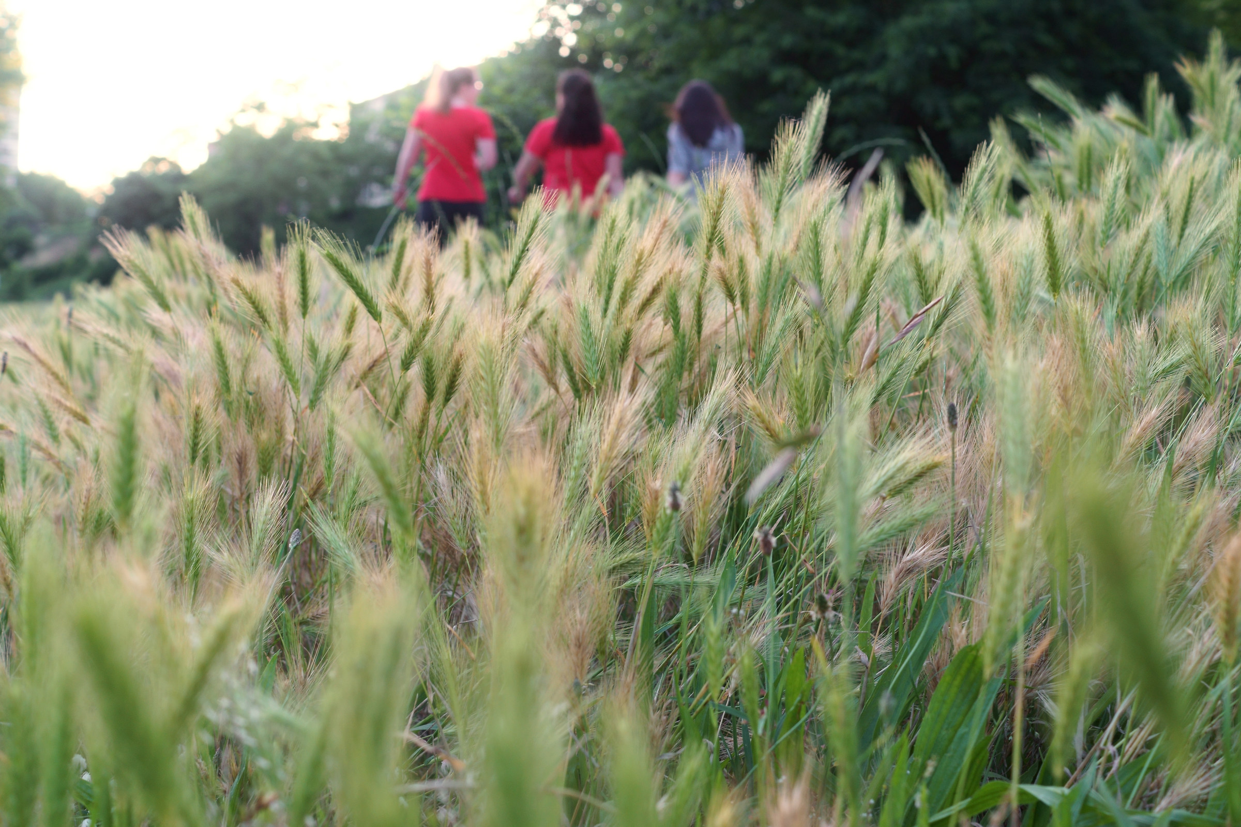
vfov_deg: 25.8
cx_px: 620
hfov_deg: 37.9
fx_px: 1810
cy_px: 414
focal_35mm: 52
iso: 250
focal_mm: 35
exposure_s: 1/50
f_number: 6.3
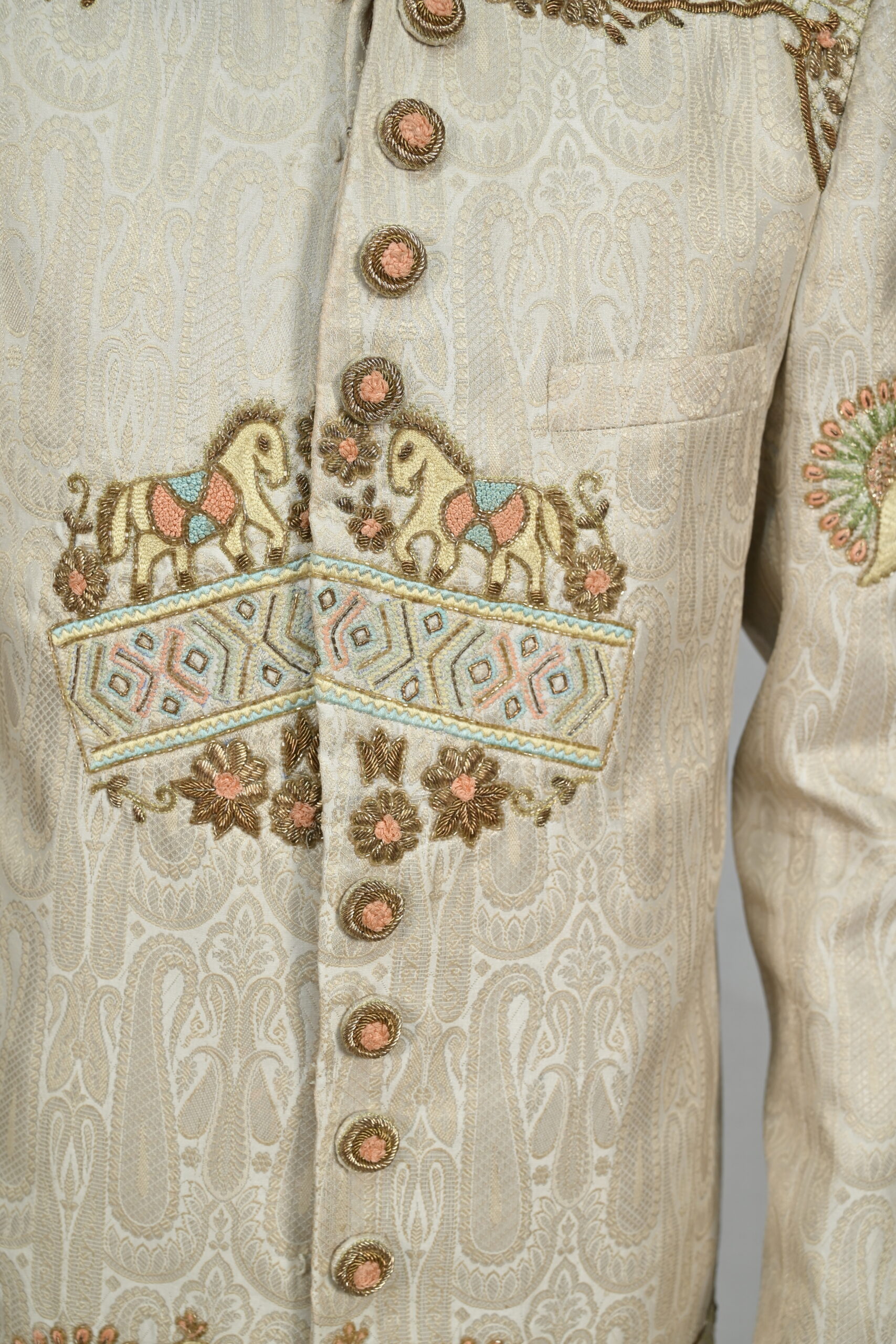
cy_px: 672
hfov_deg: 31.9
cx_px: 448
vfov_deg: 46.4
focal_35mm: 42
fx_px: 1568
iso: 500
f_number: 5.6
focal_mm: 42
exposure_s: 1/125
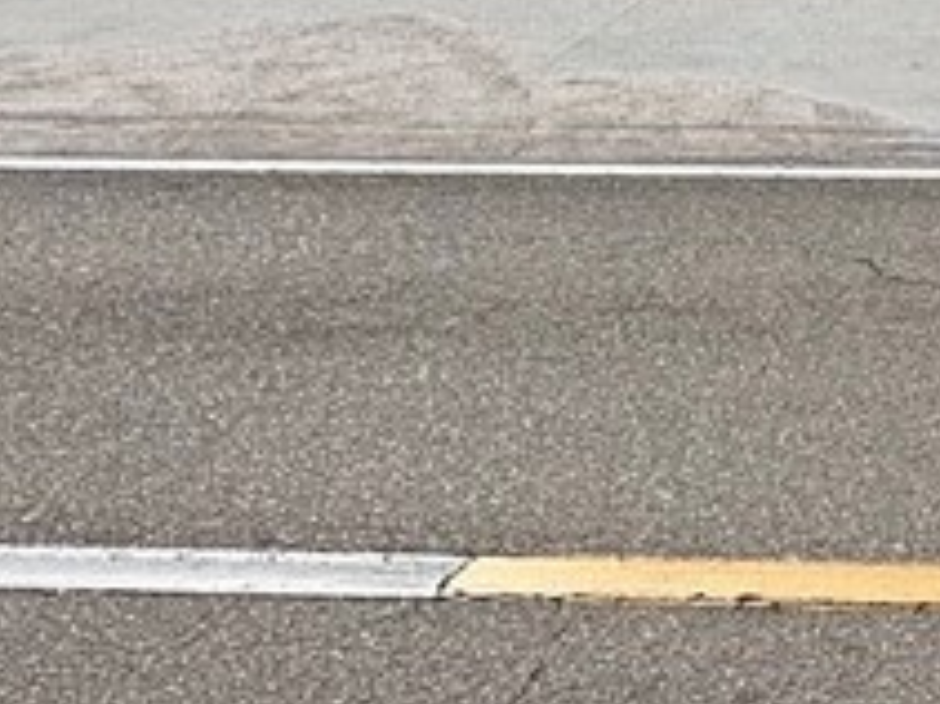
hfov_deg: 26.8
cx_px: 976
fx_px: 1845
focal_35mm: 68
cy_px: -254
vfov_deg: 19.6
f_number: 2.2
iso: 50
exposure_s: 1/3717
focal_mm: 2.22
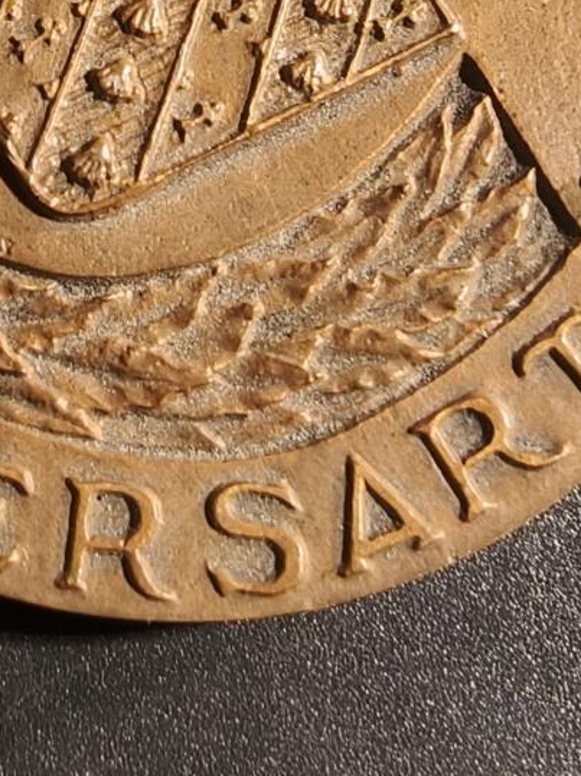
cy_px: 320
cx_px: 347
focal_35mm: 77
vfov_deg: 25.3
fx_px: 1725
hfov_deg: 19.1
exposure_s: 1/100
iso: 160
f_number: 2
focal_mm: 2.32
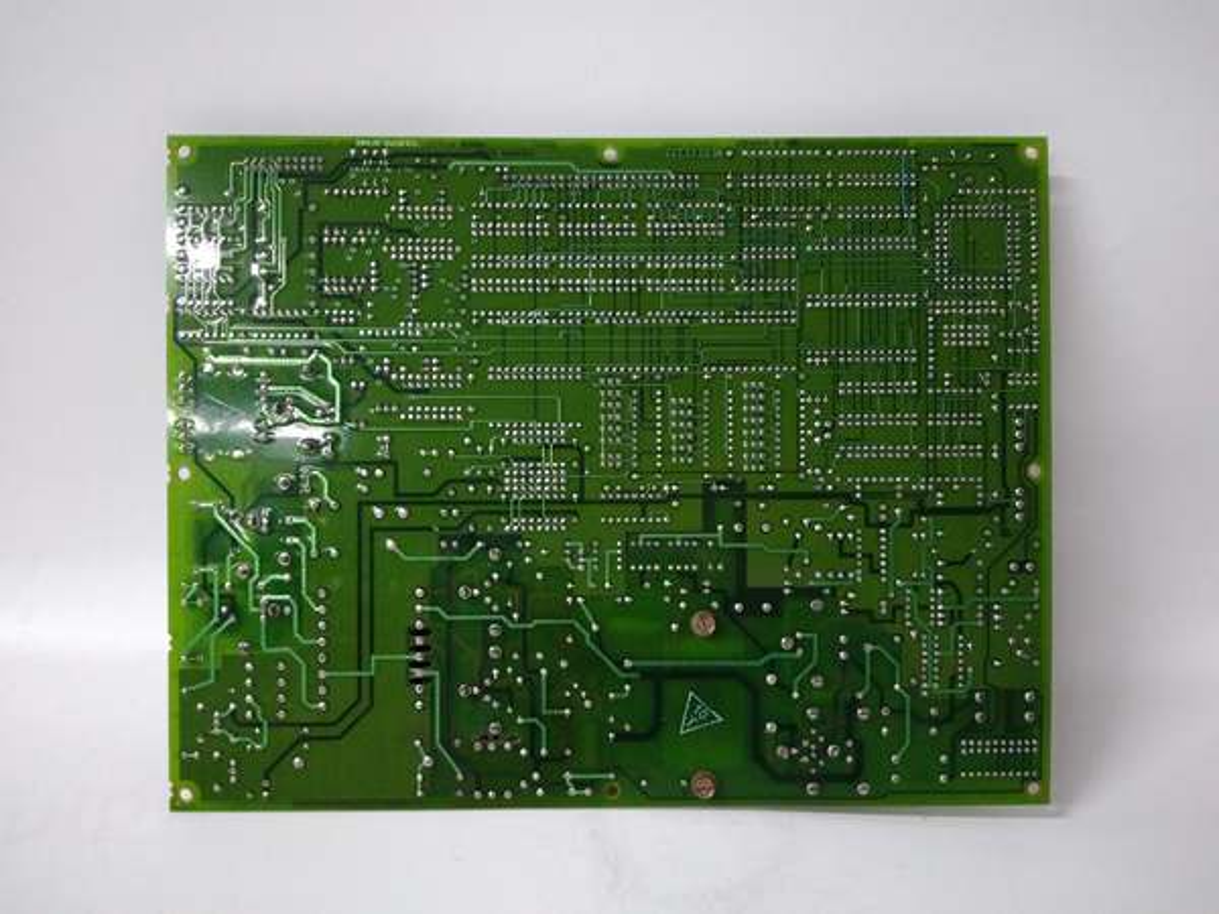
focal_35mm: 27
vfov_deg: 51.4
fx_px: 951
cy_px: 457
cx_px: 610
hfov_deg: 65.3
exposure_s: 1/33
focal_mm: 3.79
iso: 695
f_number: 2
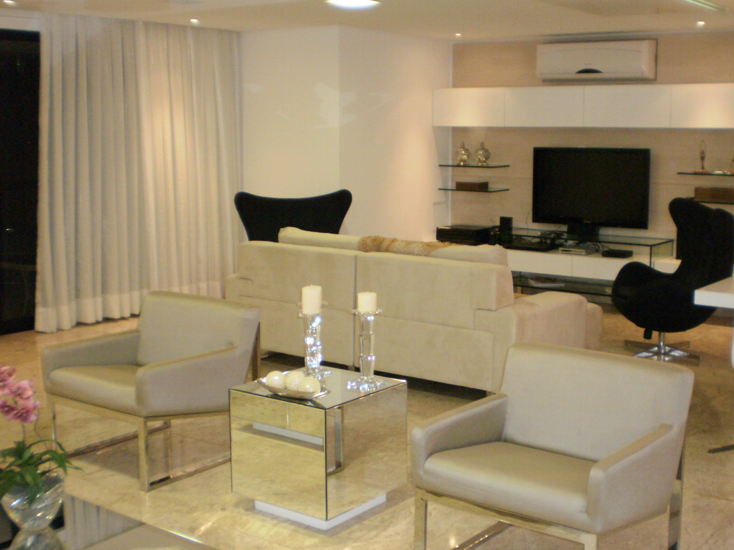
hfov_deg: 41.9
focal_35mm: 45
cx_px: 438
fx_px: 954
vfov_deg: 32.2
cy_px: 263
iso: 250
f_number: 3.1
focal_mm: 6.3
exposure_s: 1/30
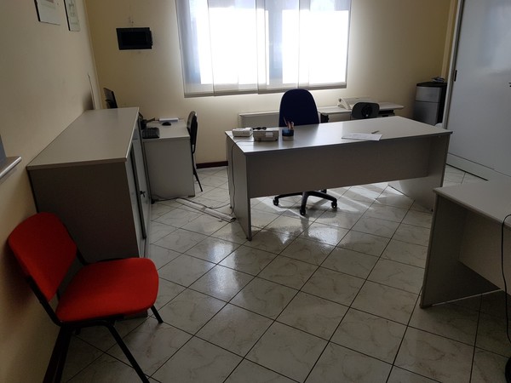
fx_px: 384
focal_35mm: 26
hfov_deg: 67.3
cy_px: 192
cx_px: 256
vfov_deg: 53.1
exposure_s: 1/138
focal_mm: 4.2
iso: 40
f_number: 1.7
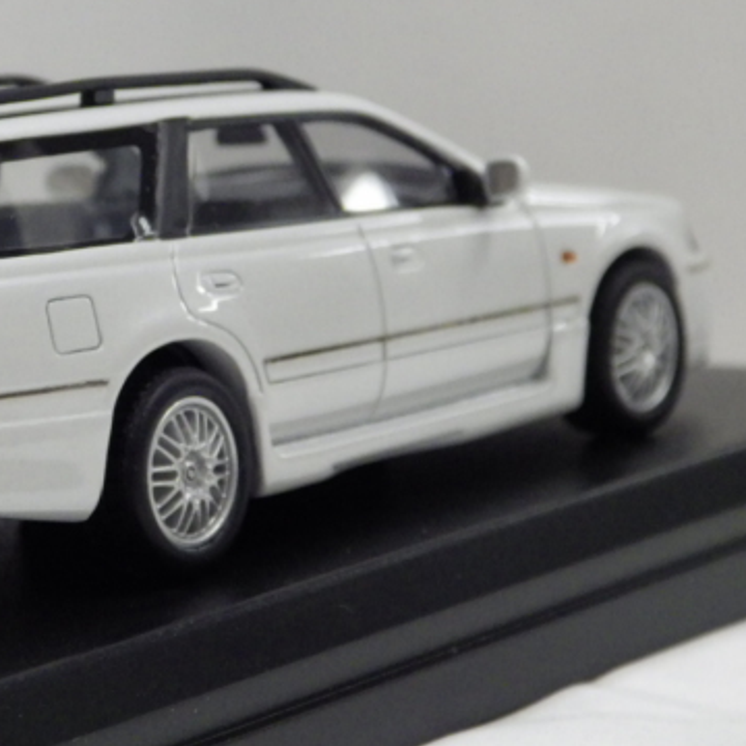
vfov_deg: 10.8
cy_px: 253
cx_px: 102
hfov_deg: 10.7
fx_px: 3950
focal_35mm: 162
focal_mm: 18.4
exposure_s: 1/60
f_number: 4.6
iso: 800
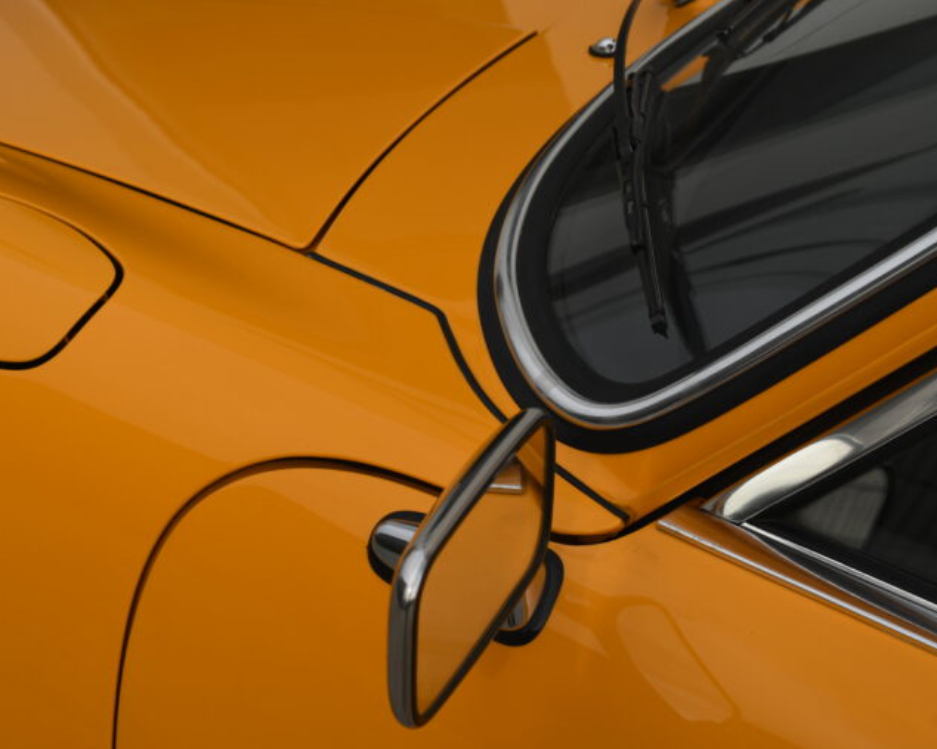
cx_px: 380
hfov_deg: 25.3
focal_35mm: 75
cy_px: 377
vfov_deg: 20.4
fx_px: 2080
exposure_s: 1/200
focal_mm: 44
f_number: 9
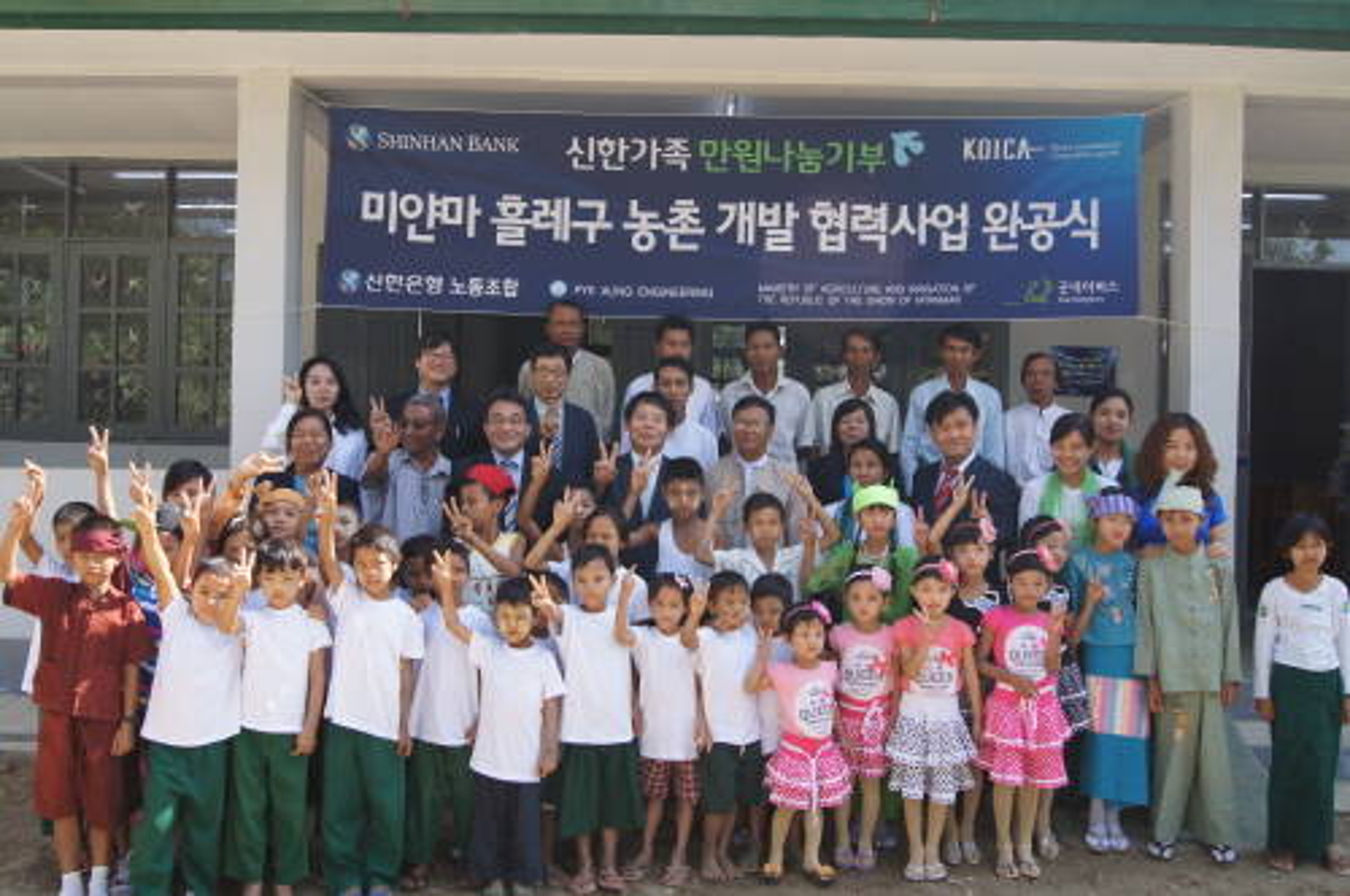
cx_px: 675
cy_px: 448
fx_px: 1348
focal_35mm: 36
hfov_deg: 53.2
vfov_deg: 36.8
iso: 100
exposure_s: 1/80
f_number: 5.6
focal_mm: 24
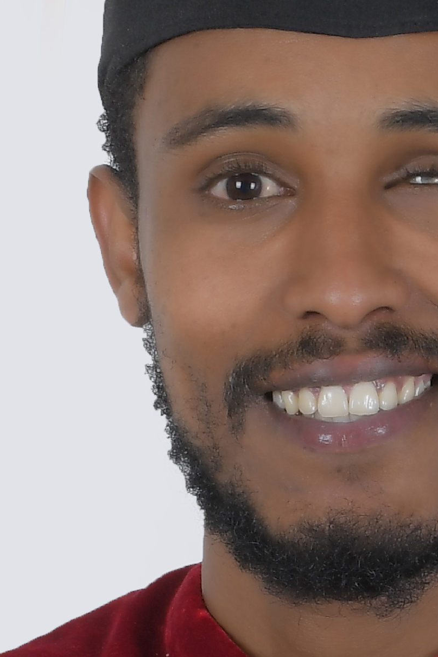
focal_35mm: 345
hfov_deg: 4.0
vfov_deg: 6.0
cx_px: 332
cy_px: 711
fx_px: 6294
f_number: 13
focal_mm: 50
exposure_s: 1/125
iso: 200
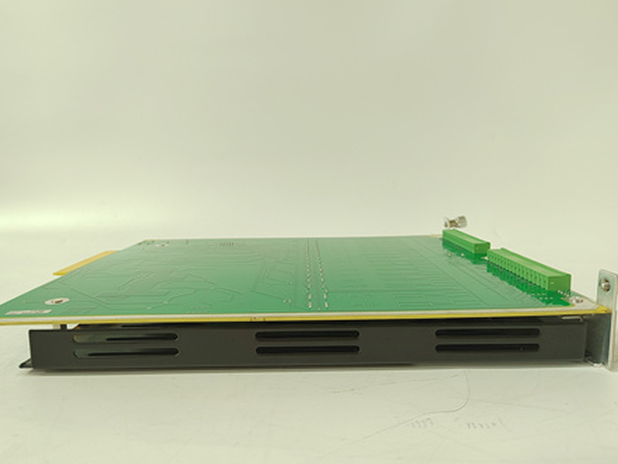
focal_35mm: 26
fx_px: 464
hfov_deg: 67.3
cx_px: 306
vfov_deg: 53.1
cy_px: 238
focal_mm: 5.52
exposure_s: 1/50
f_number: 1.9
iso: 1378
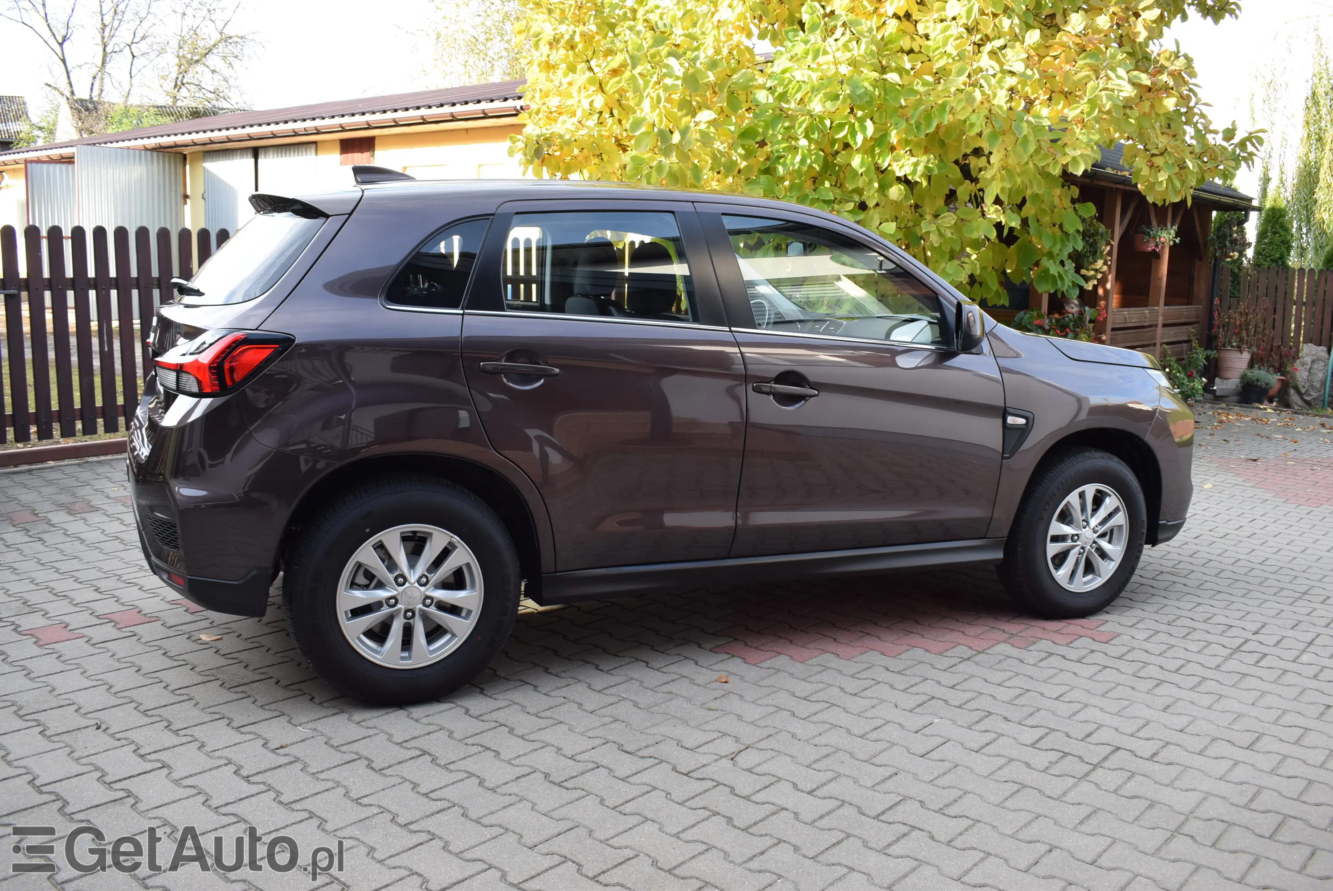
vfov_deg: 41.8
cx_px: 666
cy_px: 446
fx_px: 1167
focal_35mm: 32
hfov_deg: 59.5
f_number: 6.3
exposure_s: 1/160
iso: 400
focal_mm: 21
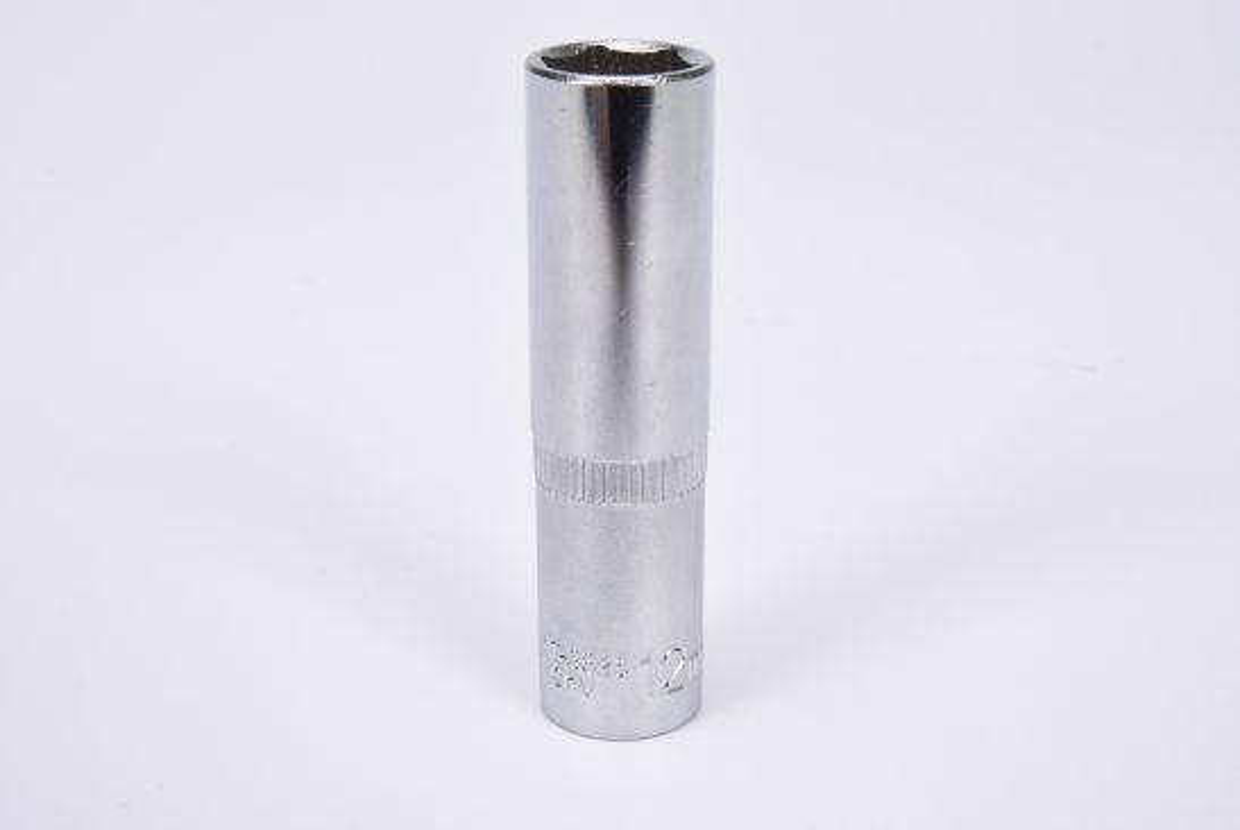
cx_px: 620
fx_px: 2586
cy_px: 415
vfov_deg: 18.2
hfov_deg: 27.0
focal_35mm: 75
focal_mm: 50
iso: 250
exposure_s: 1/125
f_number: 18
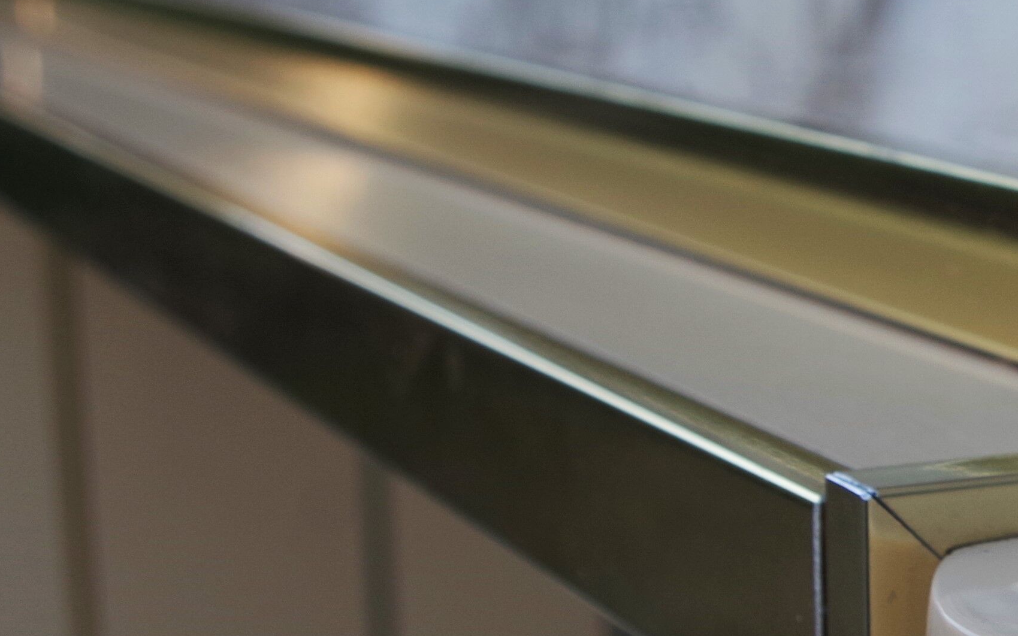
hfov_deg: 17.8
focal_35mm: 108
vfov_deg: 12.1
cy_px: 384
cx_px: 1399
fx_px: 2996
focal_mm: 20
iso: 100
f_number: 5.6
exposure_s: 1/125
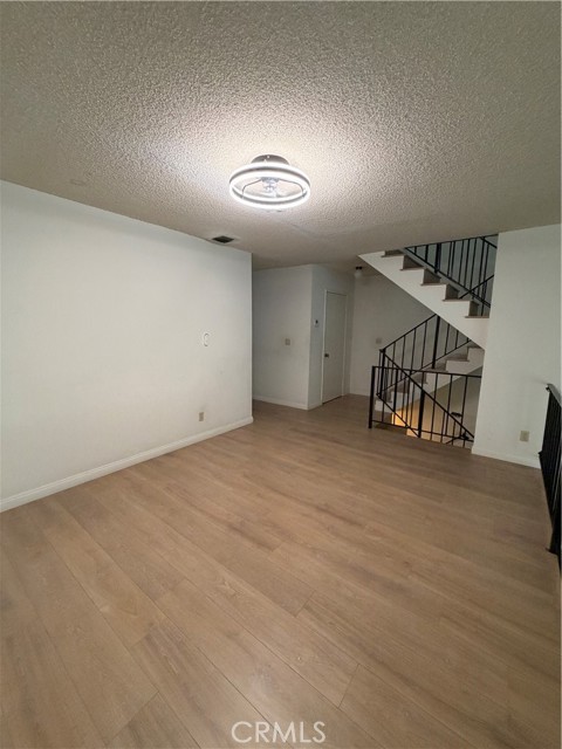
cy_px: 374
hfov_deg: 85.7
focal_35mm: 14
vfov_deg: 102.1
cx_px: 281
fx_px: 303
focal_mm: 2.22
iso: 250
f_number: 2.2
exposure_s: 1/60
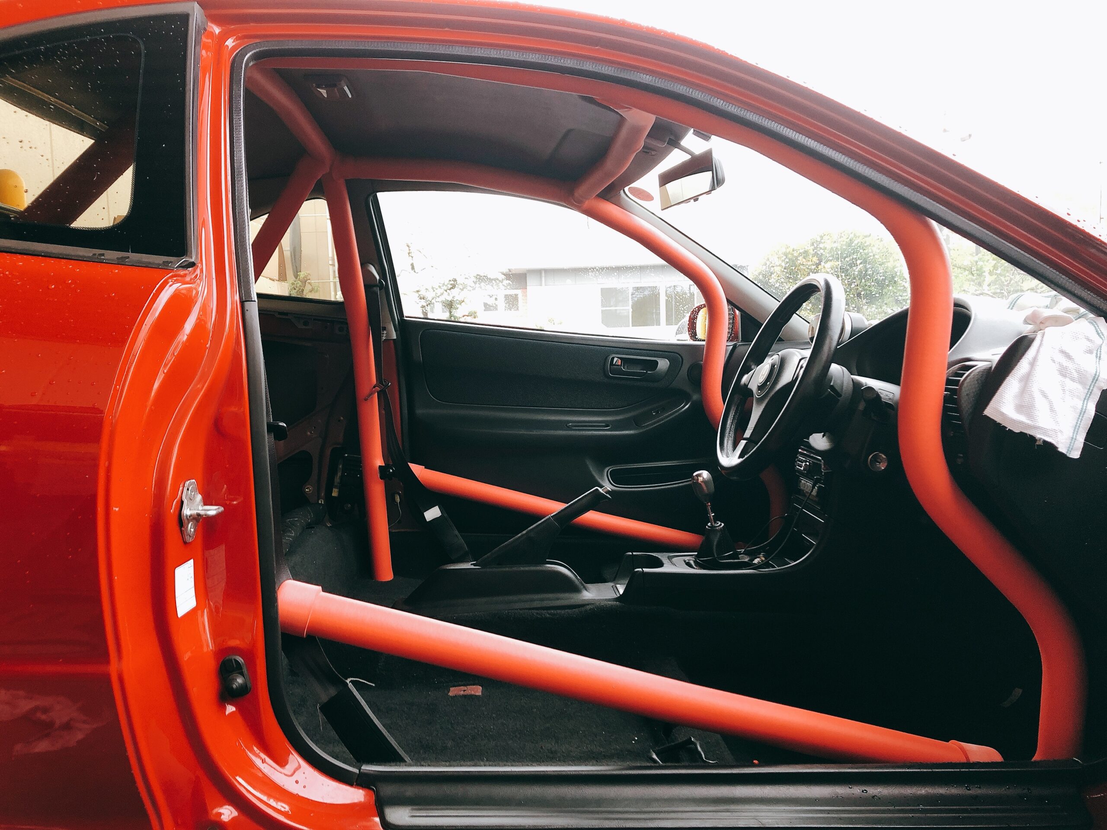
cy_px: 415
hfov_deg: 63.4
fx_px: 895
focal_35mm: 28
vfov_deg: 49.7
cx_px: 554
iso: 32
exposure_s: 1/20
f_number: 1.8
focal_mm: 3.99
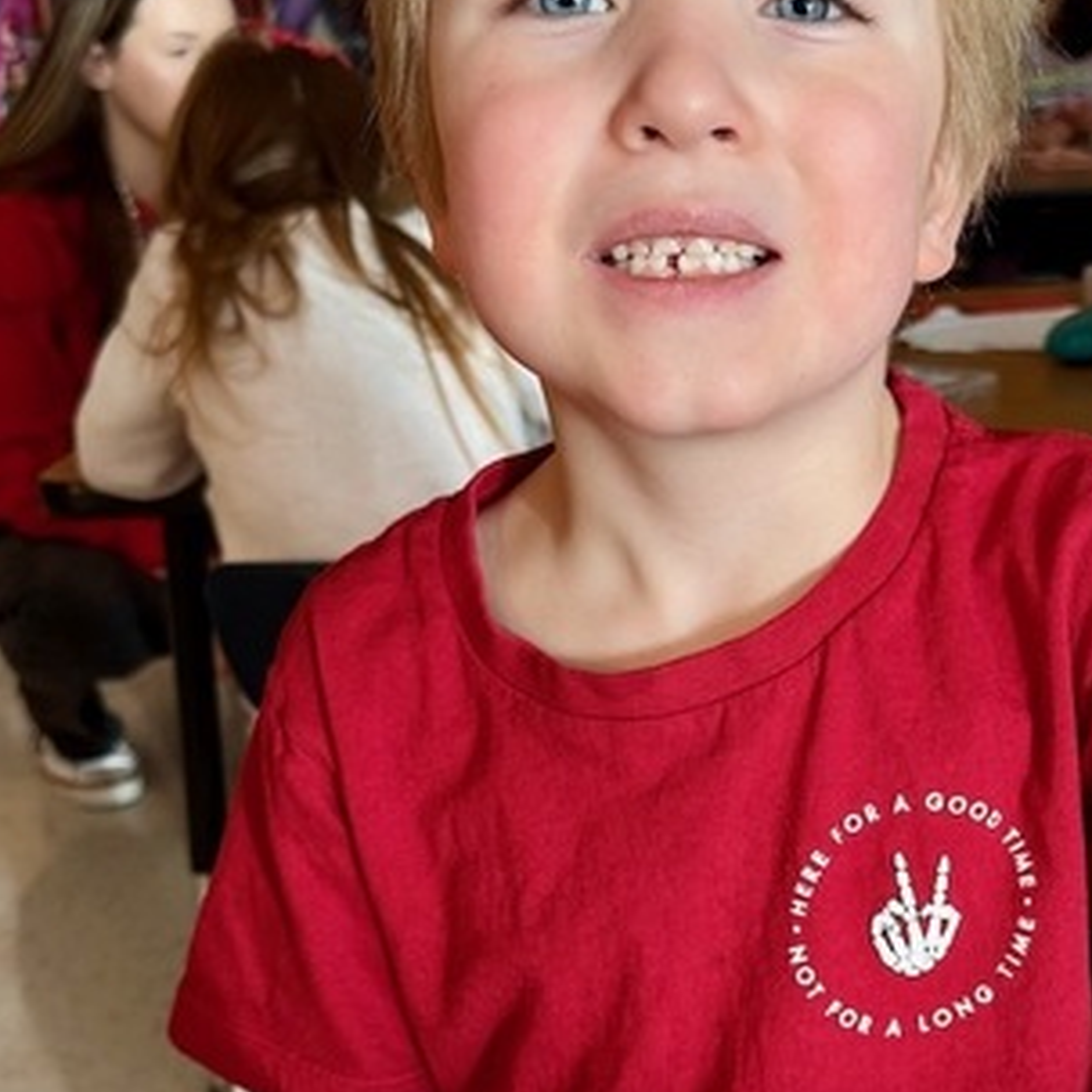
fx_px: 1999
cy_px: 699
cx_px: 786
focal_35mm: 56
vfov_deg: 30.4
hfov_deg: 30.2
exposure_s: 1/120
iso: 125
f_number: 1.78
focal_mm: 6.76
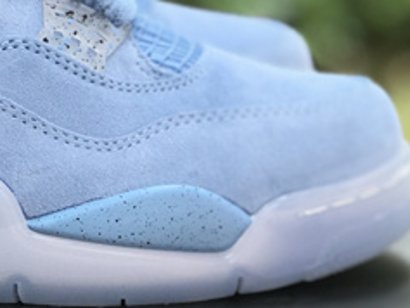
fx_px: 2109
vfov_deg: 8.3
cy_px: -46
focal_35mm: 178
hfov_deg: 11.0
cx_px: -42
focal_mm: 6.6
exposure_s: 1/100
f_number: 2.8
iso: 20
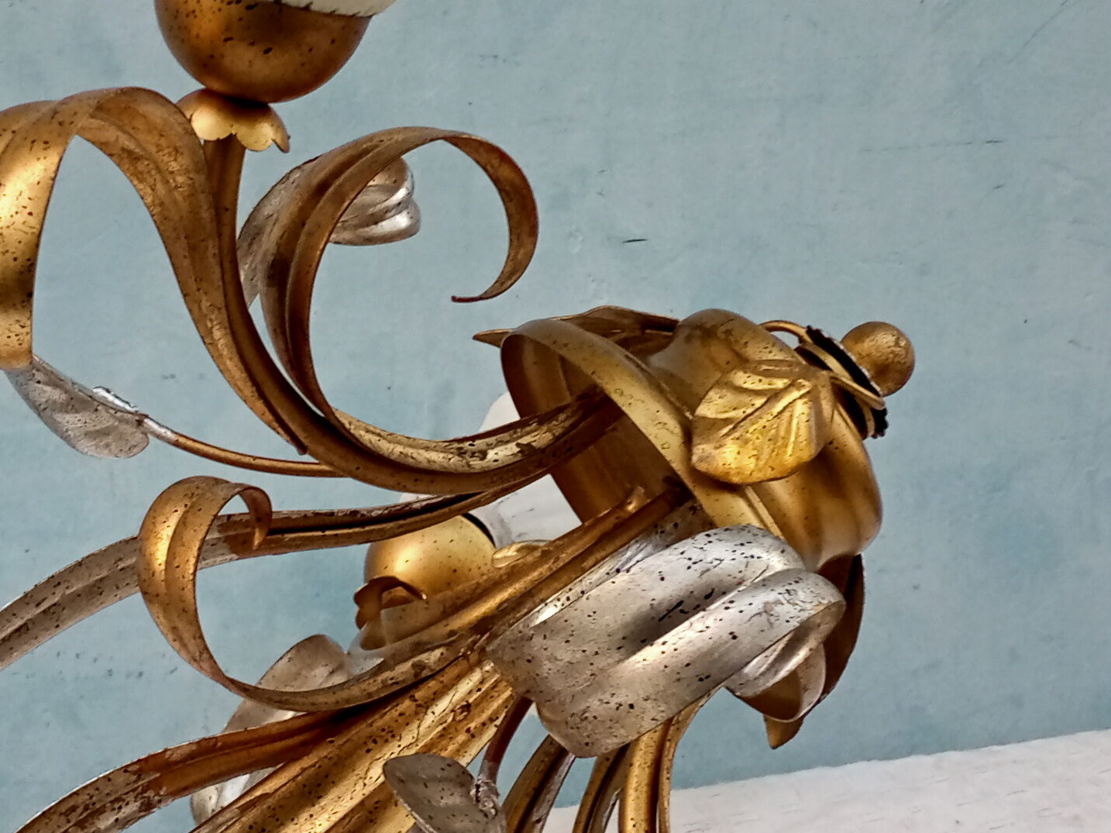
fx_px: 2567
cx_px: 335
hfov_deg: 24.3
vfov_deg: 18.4
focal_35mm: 80
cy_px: 440
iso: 170
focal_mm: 4.05
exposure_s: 1/50
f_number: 1.8
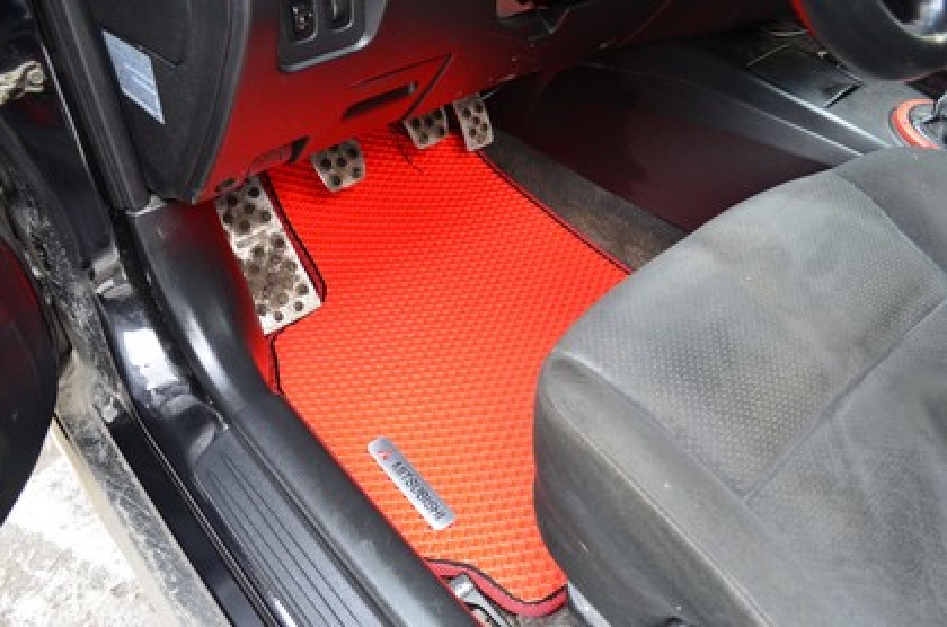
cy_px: 314
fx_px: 709
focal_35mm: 27
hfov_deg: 67.5
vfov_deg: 47.7
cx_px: 474
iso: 800
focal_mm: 18
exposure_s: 1/15
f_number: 6.7
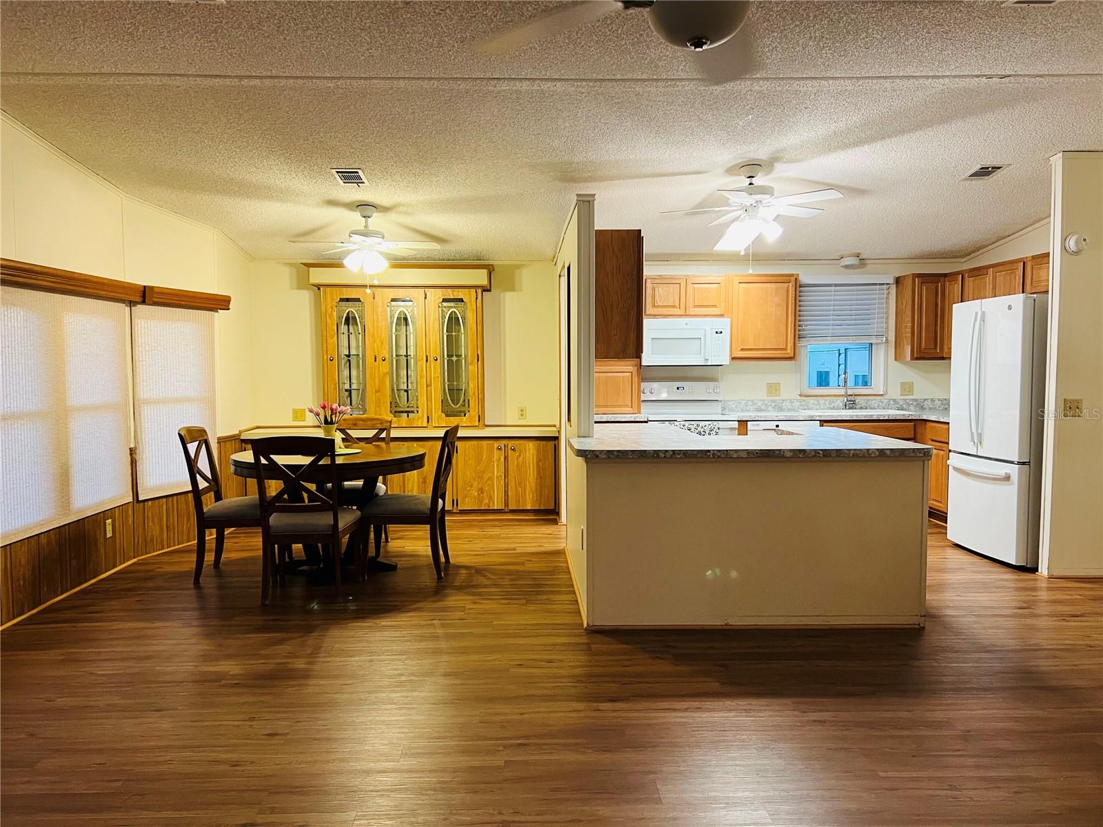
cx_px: 552
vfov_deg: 53.1
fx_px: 828
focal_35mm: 26
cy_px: 414
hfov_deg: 67.3
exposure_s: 1/60
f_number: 1.5
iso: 160
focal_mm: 5.7
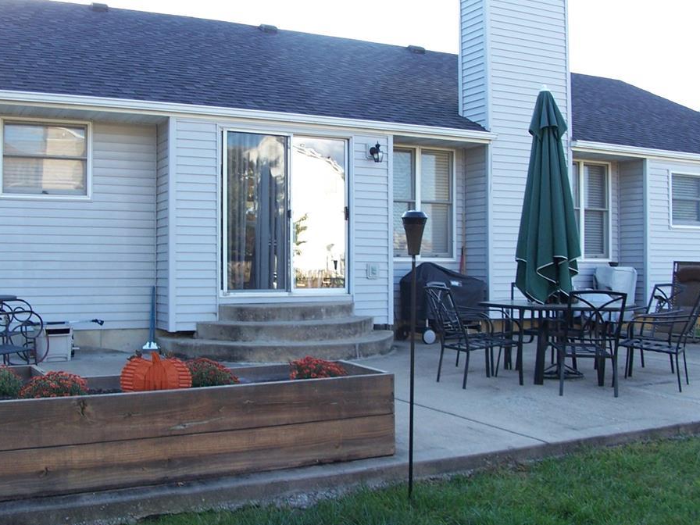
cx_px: 330
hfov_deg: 46.8
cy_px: 287
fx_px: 809
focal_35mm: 40
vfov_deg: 35.9
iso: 80
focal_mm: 6
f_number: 2.8
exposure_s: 1/180
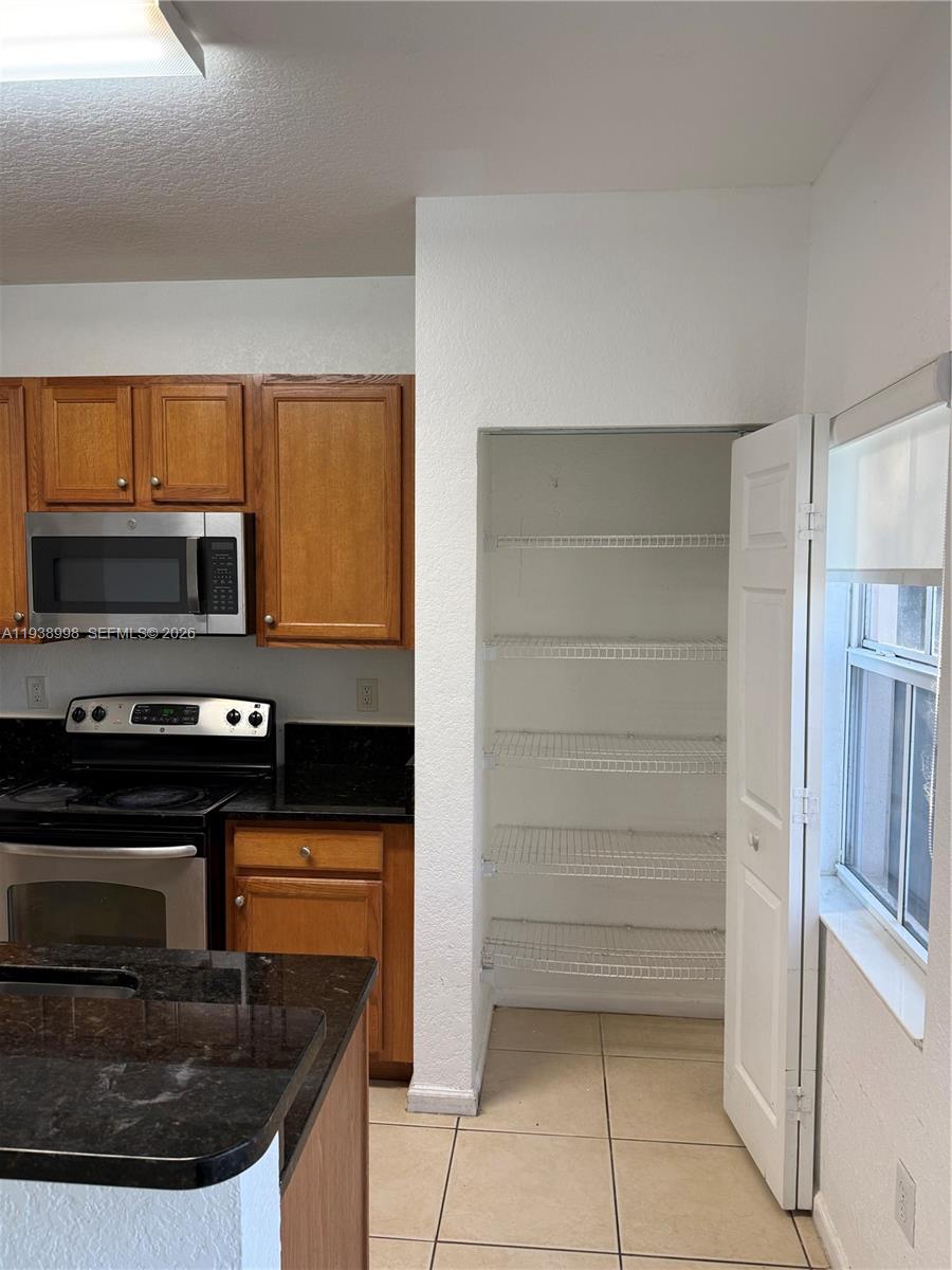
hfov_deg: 56.8
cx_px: 476
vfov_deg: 71.6
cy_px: 635
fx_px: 880
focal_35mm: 24
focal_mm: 6.76
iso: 125
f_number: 1.78
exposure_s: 1/60
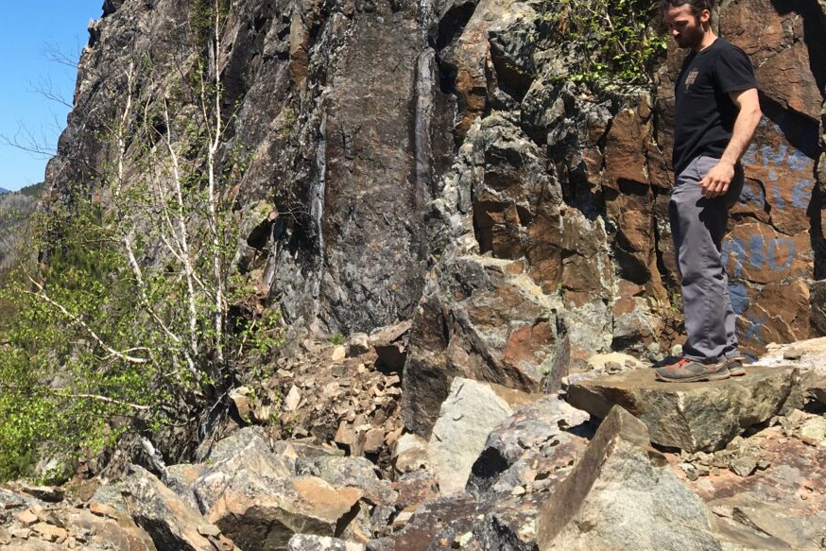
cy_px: 54
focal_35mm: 53
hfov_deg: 35.7
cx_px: 111
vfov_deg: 24.8
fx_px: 1216
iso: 25
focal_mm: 4.15
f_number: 2.2
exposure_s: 1/1451
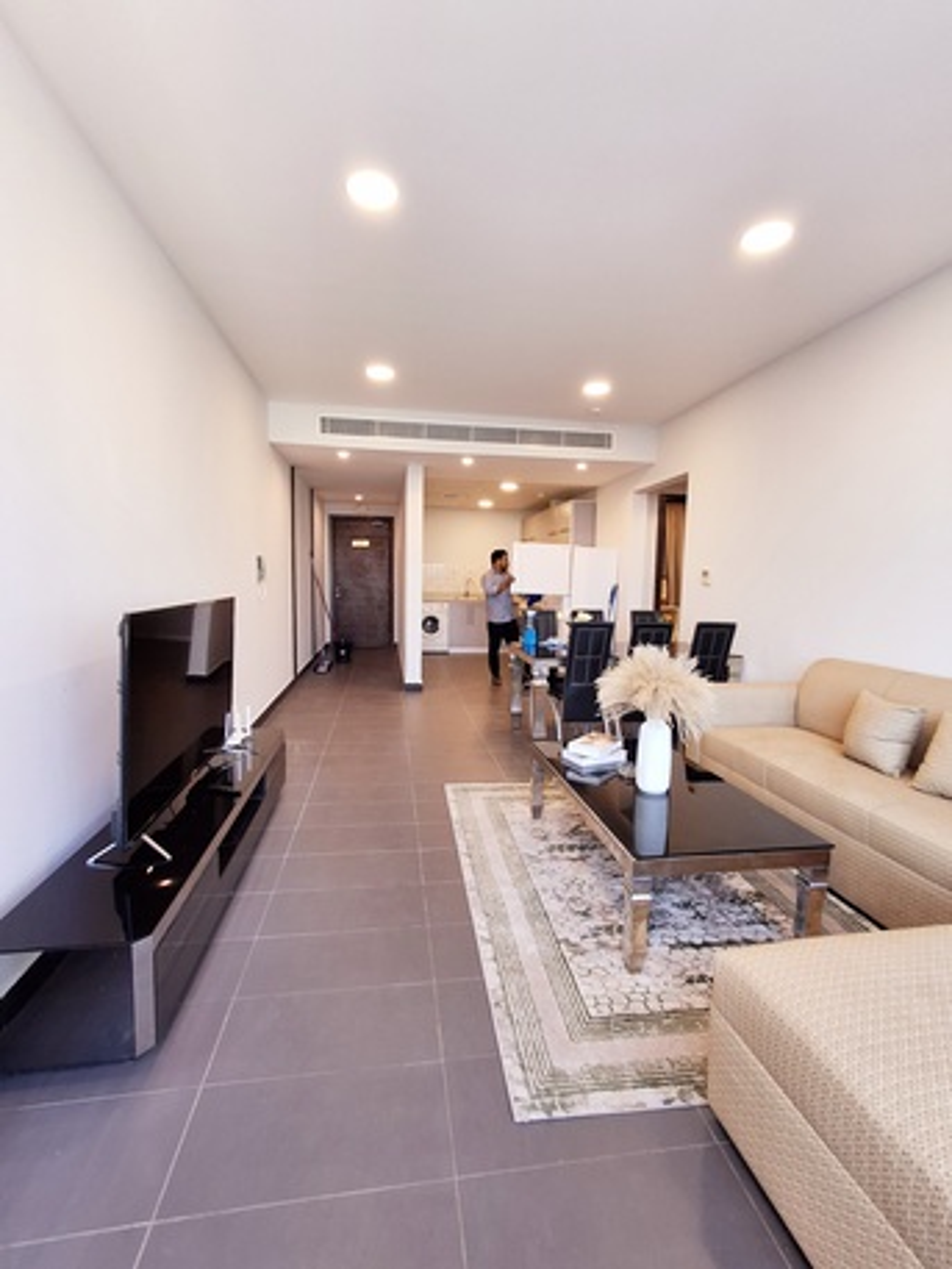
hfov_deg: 78.1
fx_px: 586
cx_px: 476
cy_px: 634
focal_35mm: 16
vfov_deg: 94.5
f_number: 2.2
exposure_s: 1/40
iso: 40
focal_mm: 1.64
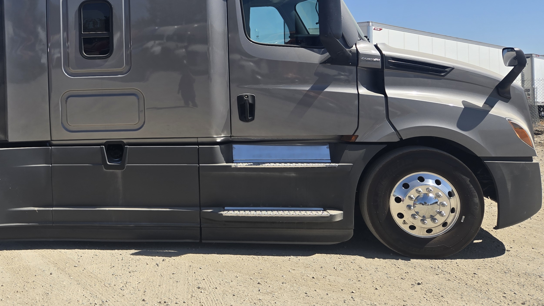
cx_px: 129
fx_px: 577
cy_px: 79
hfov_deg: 48.3
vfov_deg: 29.3
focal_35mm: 40
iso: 25
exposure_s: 1/1904
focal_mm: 5.4
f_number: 1.8
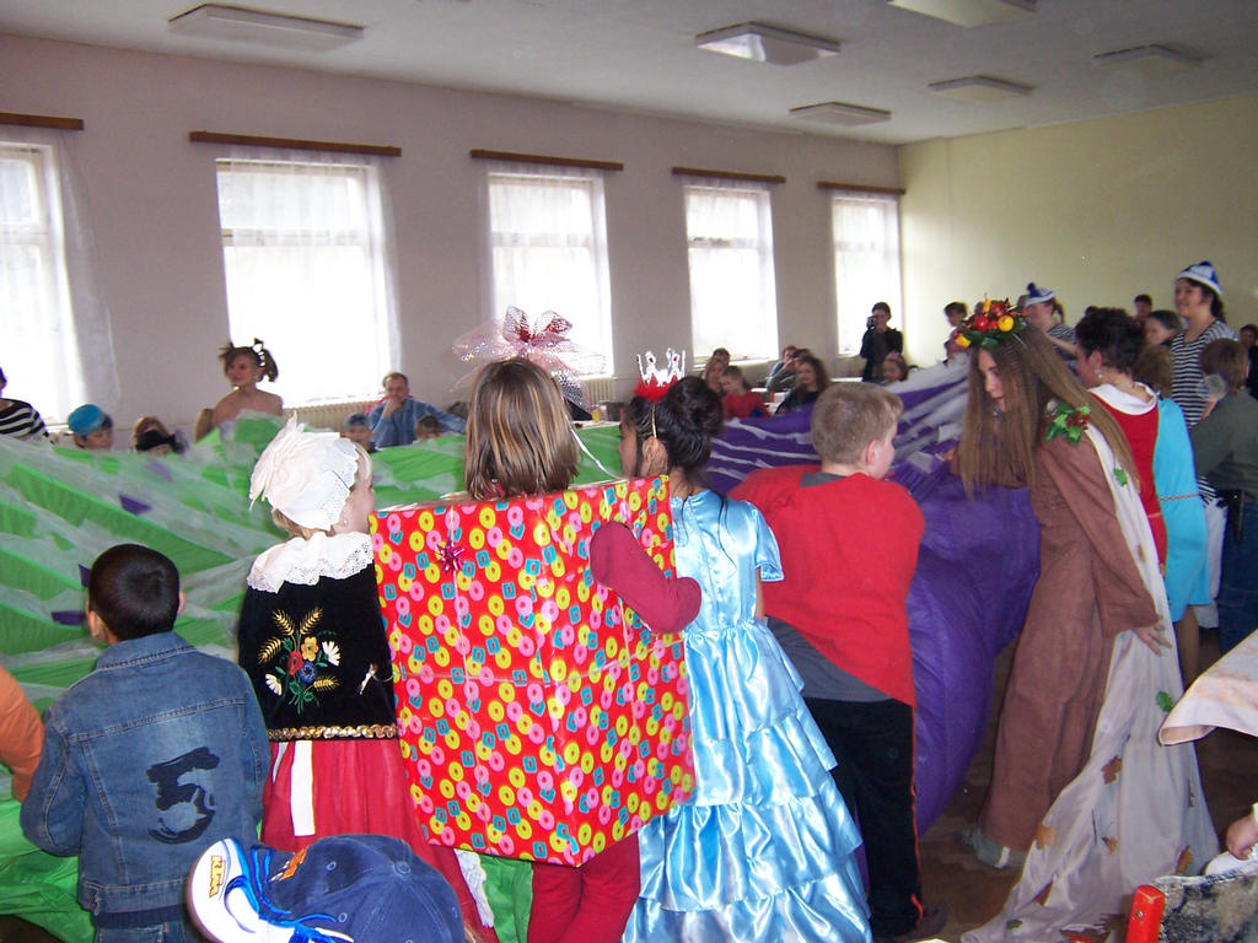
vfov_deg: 42.9
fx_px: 1199
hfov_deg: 55.4
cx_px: 629
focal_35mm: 33
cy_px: 472
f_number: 2.8
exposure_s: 1/60
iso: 140
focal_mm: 5.5
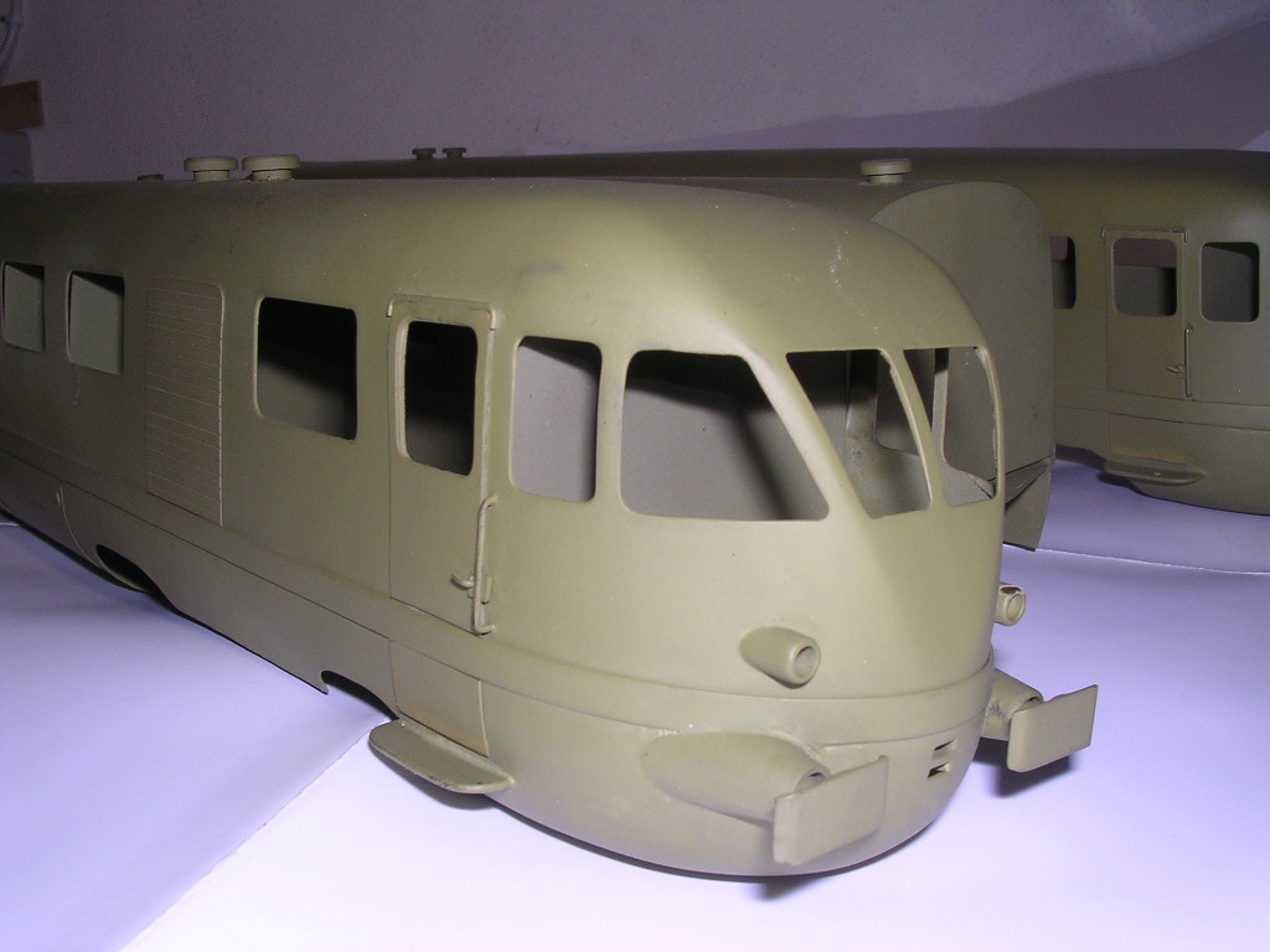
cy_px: 476
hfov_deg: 49.0
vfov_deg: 37.7
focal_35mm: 38
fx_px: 1394
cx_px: 635
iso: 100
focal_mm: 5.8
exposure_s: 1/60.1
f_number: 5.6
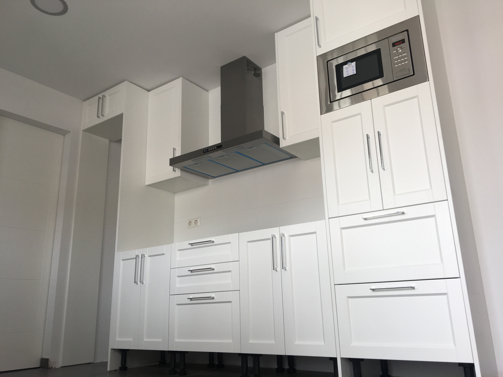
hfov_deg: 61.7
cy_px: 188
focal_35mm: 29
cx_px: 252
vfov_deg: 48.2
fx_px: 421
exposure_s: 1/100
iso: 25
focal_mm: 4.15
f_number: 2.2
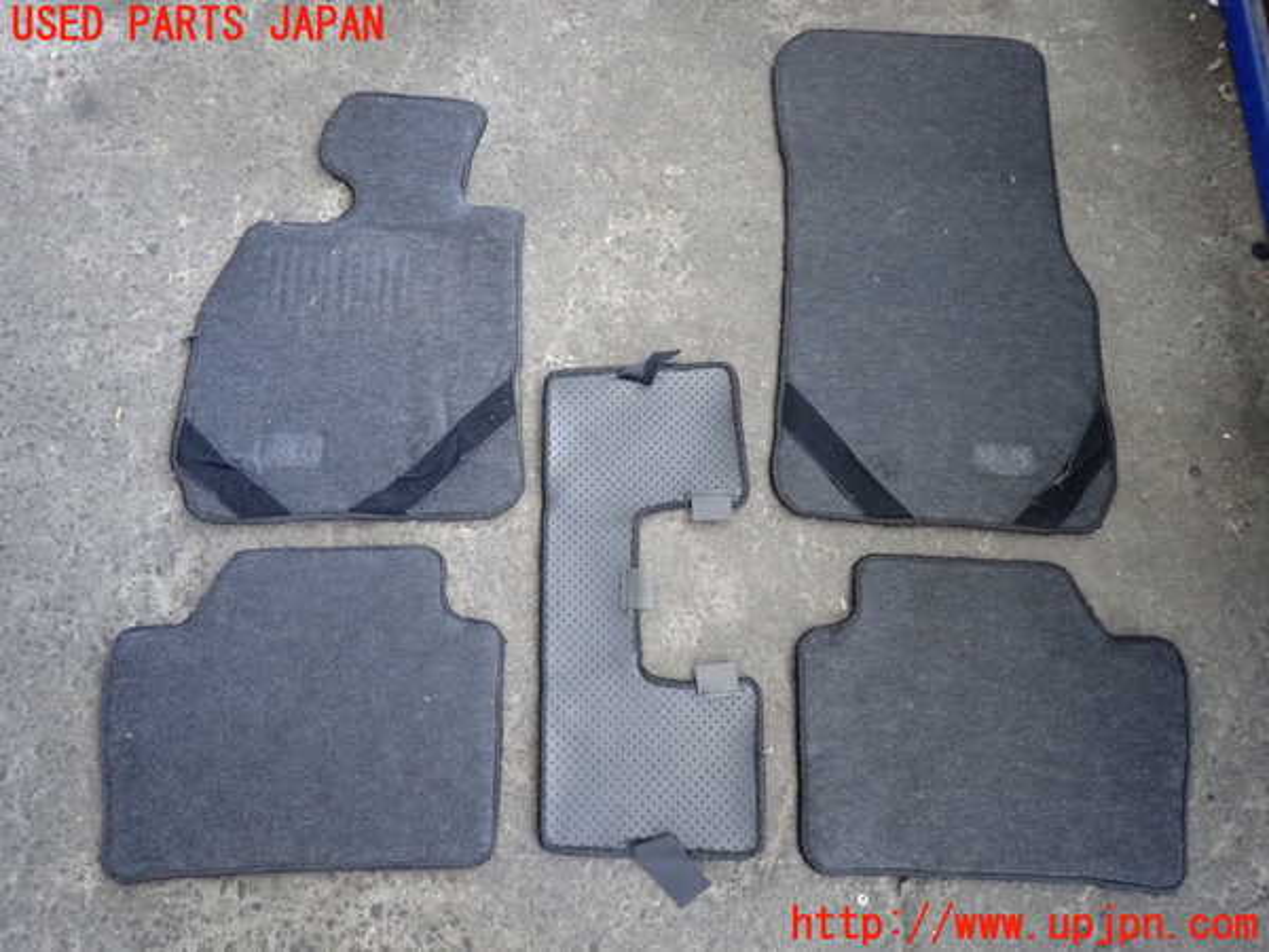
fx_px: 916
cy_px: 476
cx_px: 634
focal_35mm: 25
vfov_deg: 54.9
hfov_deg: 69.4
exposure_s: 1/125
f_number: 2
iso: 1250
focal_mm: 4.5
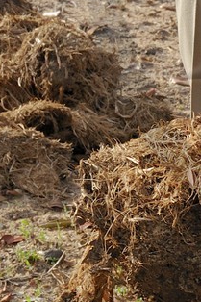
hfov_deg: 4.8
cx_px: 380
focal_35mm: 285
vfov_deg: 7.2
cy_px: -38
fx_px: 2389
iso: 400
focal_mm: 56
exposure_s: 1/125
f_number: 13
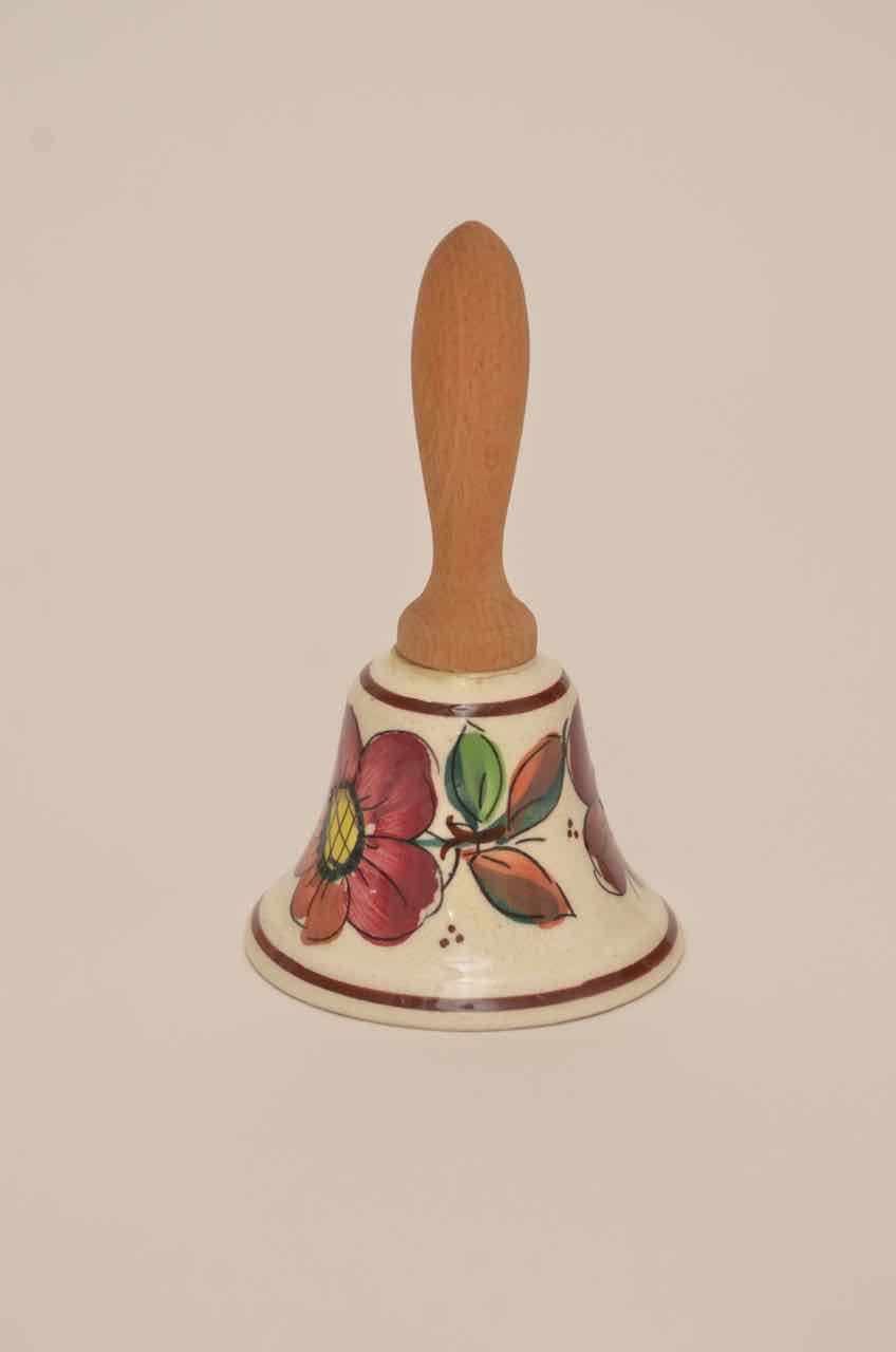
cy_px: 676
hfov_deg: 10.7
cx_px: 448
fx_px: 4780
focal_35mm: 128
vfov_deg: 16.1
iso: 800
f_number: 7.1
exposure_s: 1/160
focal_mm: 85
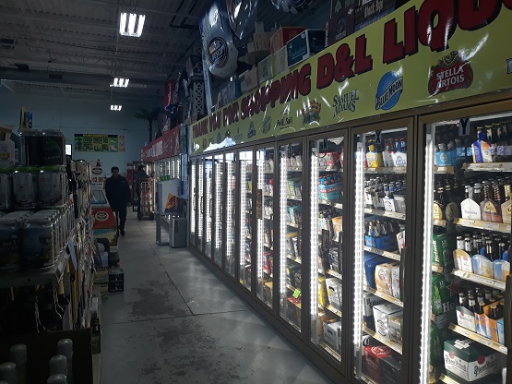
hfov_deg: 63.5
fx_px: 414
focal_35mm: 28
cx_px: 256
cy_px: 192
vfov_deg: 49.7
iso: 50
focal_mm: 3.7
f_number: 1.7
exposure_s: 1/60
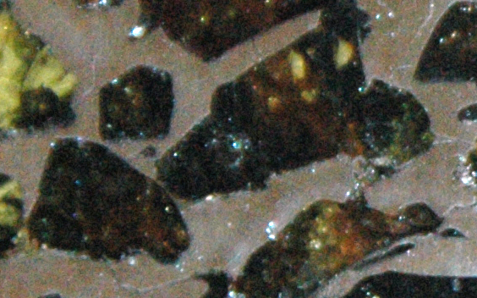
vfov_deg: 1.2
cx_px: 967
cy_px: 88
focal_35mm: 1101
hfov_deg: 1.9
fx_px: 14303
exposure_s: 1/60
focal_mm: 135
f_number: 5.6
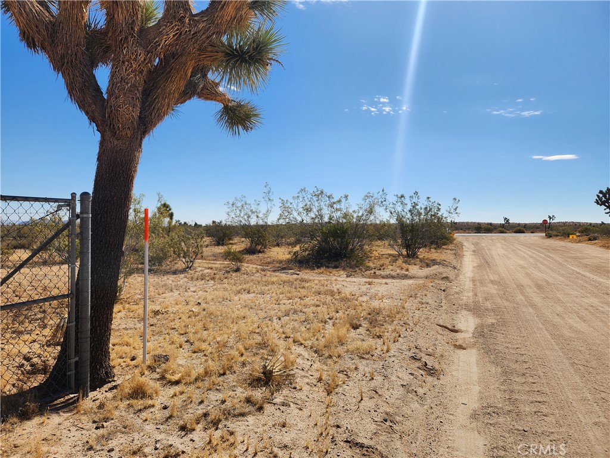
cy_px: 229
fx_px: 405
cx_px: 305
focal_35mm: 23
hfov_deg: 73.9
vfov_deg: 58.9
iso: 20
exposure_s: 1/2579
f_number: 1.8
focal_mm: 5.4
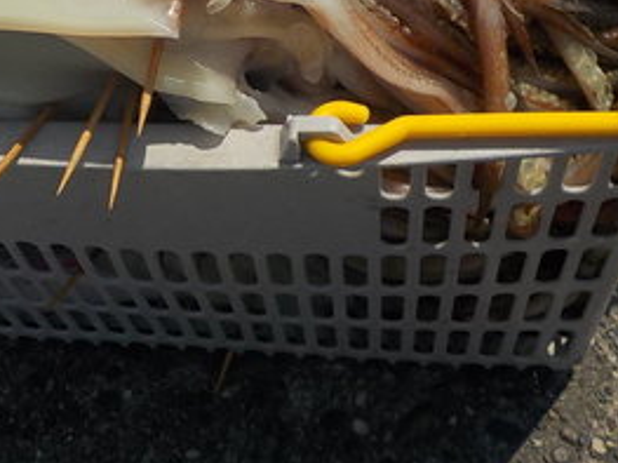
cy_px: -80
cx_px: 75
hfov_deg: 25.9
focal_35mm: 73
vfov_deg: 19.1
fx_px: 1303
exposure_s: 1/800
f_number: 6.6
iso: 125
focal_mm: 4.1
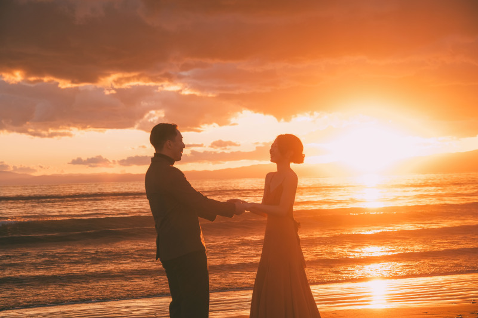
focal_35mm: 75
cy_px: 159
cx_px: 239
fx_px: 996
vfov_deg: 18.2
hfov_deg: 27.0
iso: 160
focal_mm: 50
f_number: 4.5
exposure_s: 1/250
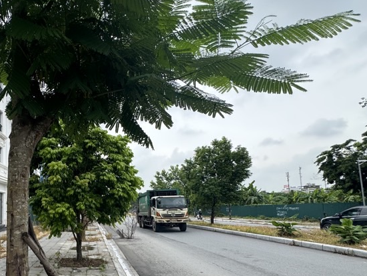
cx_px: 55
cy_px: 183
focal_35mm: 26
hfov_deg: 59.8
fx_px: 276
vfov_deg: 52.1
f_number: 2.2
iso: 40
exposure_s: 1/693
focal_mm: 2.22
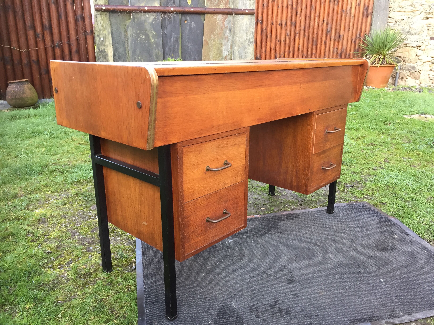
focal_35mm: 29
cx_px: 217
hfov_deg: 61.7
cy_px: 162
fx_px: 364
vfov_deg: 48.2
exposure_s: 1/33
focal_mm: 4.15
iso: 100
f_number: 2.2
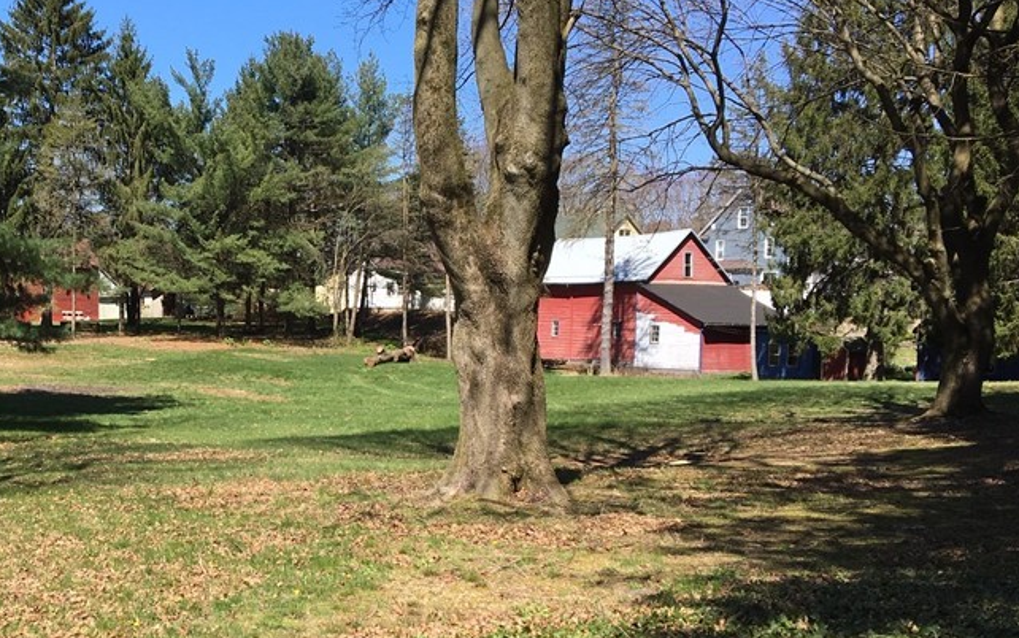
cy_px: 387
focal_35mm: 49
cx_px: 243
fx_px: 1361
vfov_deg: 26.3
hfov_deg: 39.8
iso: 25
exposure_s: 1/999
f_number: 2.2
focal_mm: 4.15
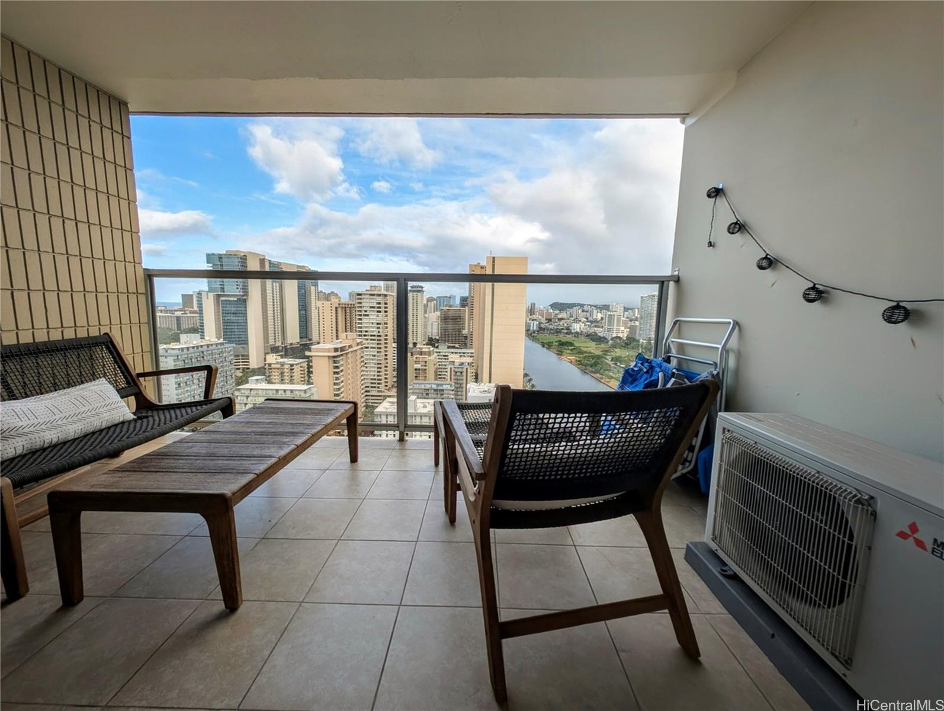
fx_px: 328
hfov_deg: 110.5
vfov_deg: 94.6
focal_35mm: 12
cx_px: 472
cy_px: 356
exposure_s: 1/990
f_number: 1.95
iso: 40
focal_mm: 2.23
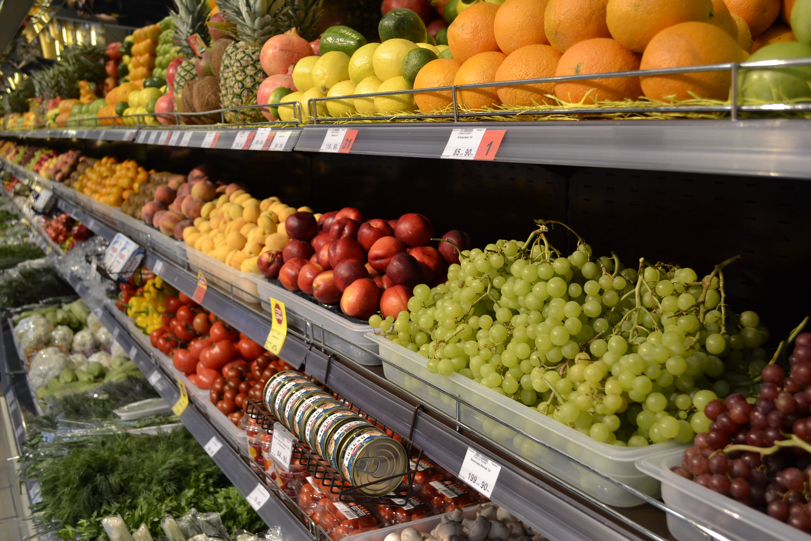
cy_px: 270
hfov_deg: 53.1
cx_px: 406
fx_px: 811
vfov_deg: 36.9
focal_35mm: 36
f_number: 4.5
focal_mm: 24
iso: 400
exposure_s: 1/80
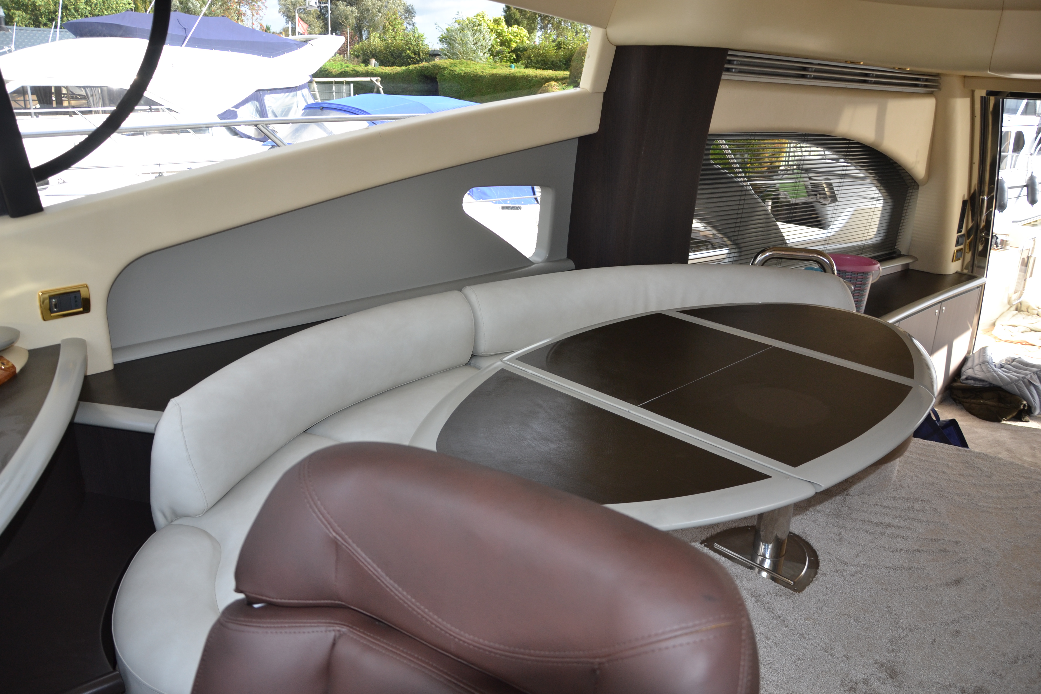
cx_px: 520
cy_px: 347
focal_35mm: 27
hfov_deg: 67.4
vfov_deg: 47.9
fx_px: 781
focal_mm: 18
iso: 250
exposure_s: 1/125
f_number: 4
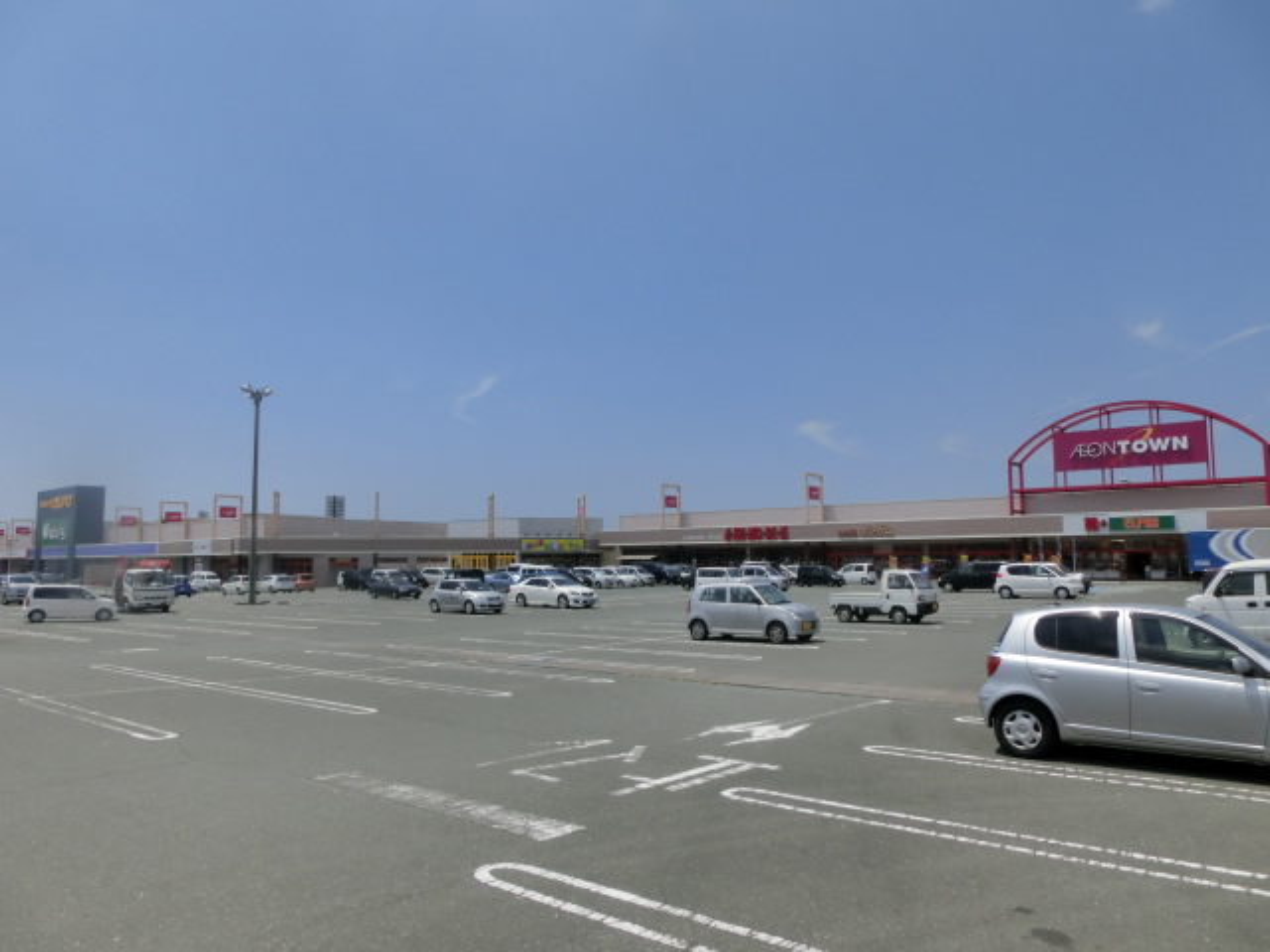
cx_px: 635
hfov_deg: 71.6
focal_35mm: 24
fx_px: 881
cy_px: 476
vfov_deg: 56.8
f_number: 7.9
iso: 80
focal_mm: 4.24
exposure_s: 1/400
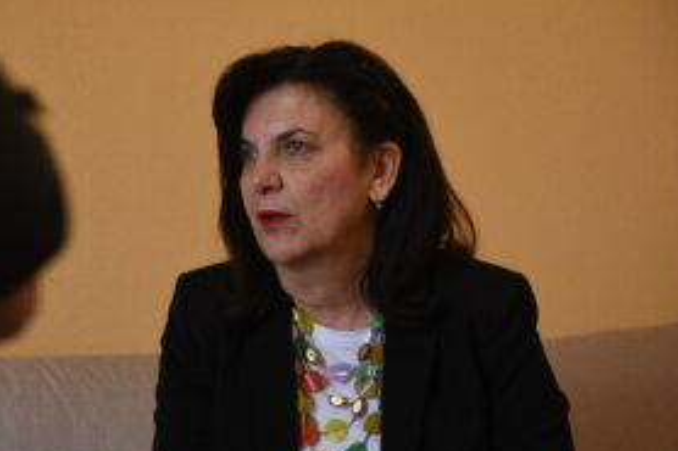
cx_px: 210
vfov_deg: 9.5
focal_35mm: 144
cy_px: 265
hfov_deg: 14.2
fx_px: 2710
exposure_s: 1/100
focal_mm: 100
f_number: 5.6
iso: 2000
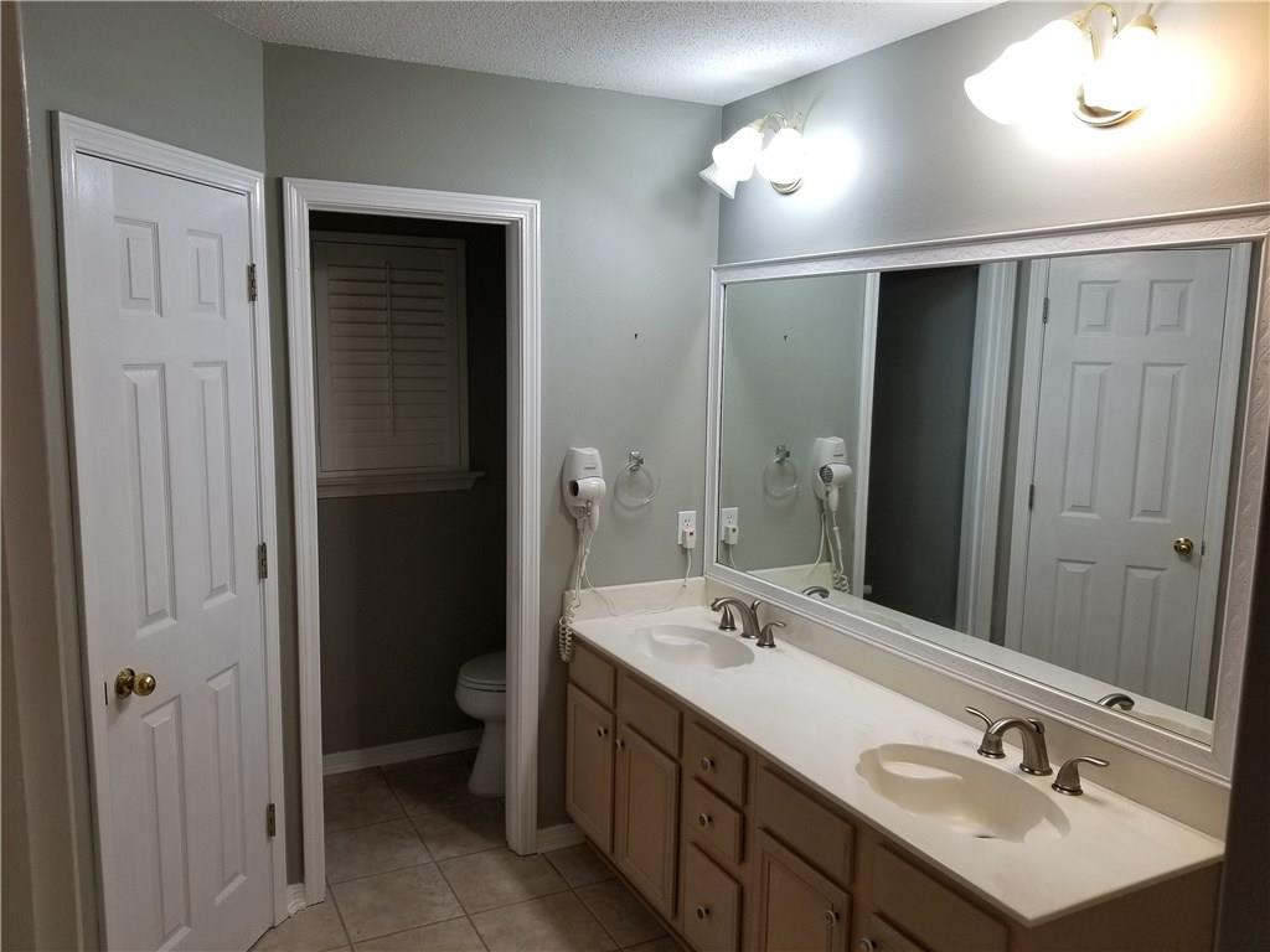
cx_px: 635
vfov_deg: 53.1
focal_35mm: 26
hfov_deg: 67.3
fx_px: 954
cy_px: 476
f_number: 1.7
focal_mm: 4.25
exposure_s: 1/120
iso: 80
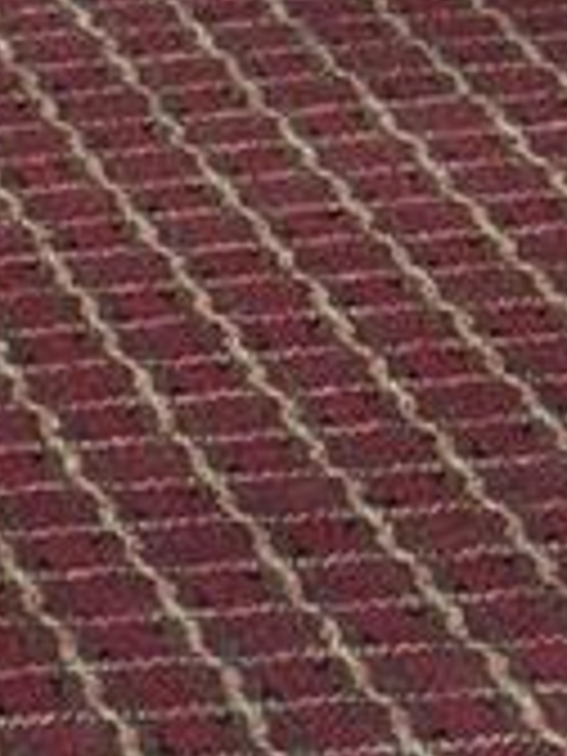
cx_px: -639
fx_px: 7469
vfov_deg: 5.4
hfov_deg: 4.3
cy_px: -1539
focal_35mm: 342
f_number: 1.78
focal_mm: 6.76
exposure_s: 1/60
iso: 125
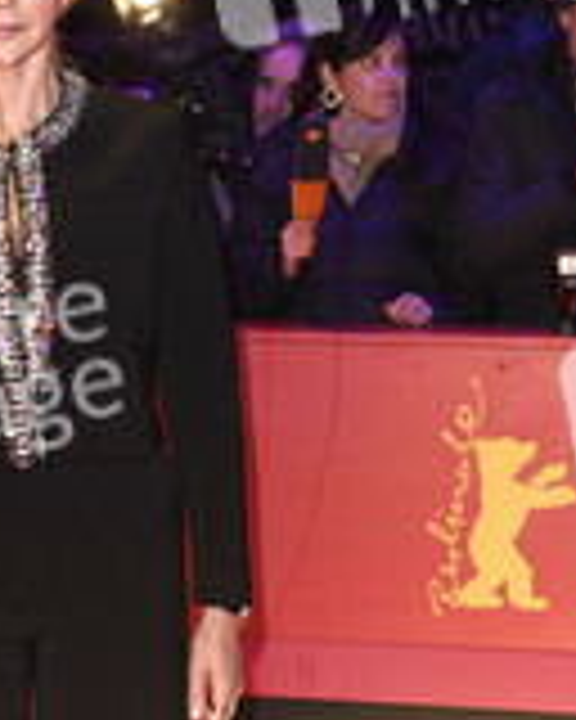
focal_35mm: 122
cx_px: 22
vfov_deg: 15.6
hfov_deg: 12.5
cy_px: 616
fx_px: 2600
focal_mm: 52
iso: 800
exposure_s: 1/320
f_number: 4
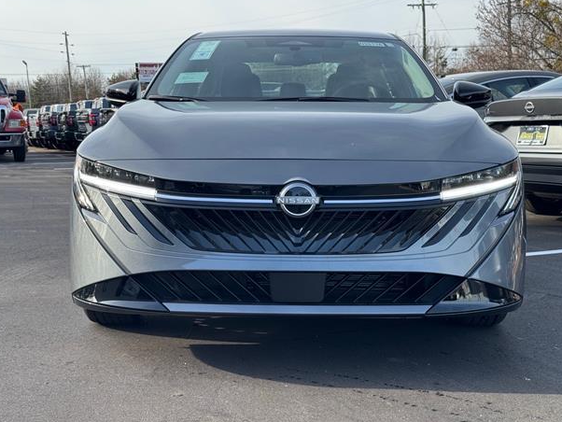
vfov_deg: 28.6
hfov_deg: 37.5
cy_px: 201
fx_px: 828
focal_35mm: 51
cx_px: 289
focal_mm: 6.76
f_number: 1.78
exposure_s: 1/1287
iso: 64
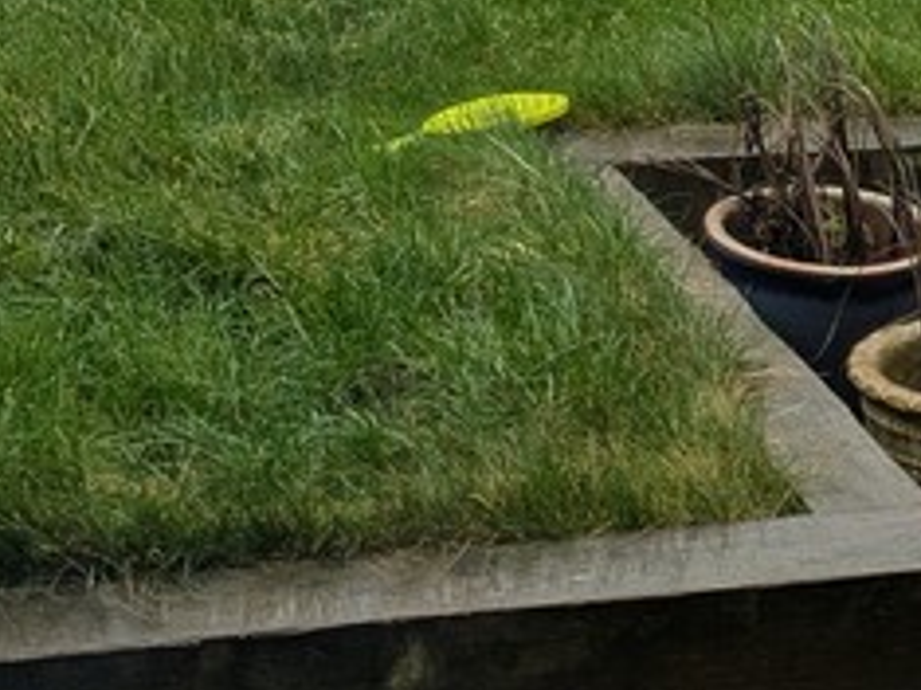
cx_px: 455
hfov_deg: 18.1
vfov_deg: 12.6
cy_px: -472
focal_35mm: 109
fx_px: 2899
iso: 43
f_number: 1.89
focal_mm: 5.43
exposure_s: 1/436
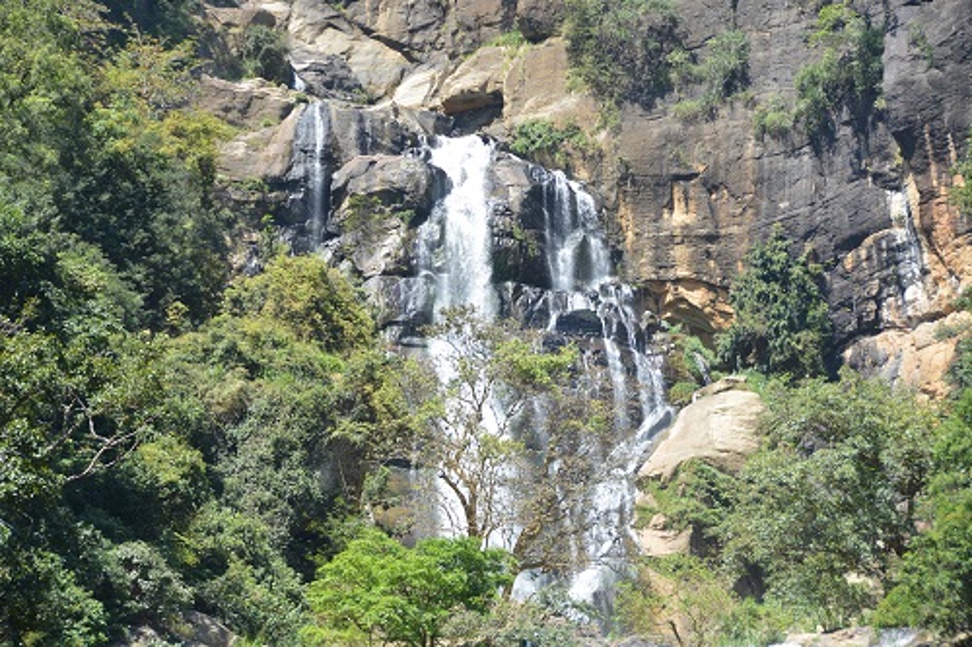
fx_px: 3644
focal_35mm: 135
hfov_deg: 15.2
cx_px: 486
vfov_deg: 10.2
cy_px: 324
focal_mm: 90
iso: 200
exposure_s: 1/250
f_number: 8
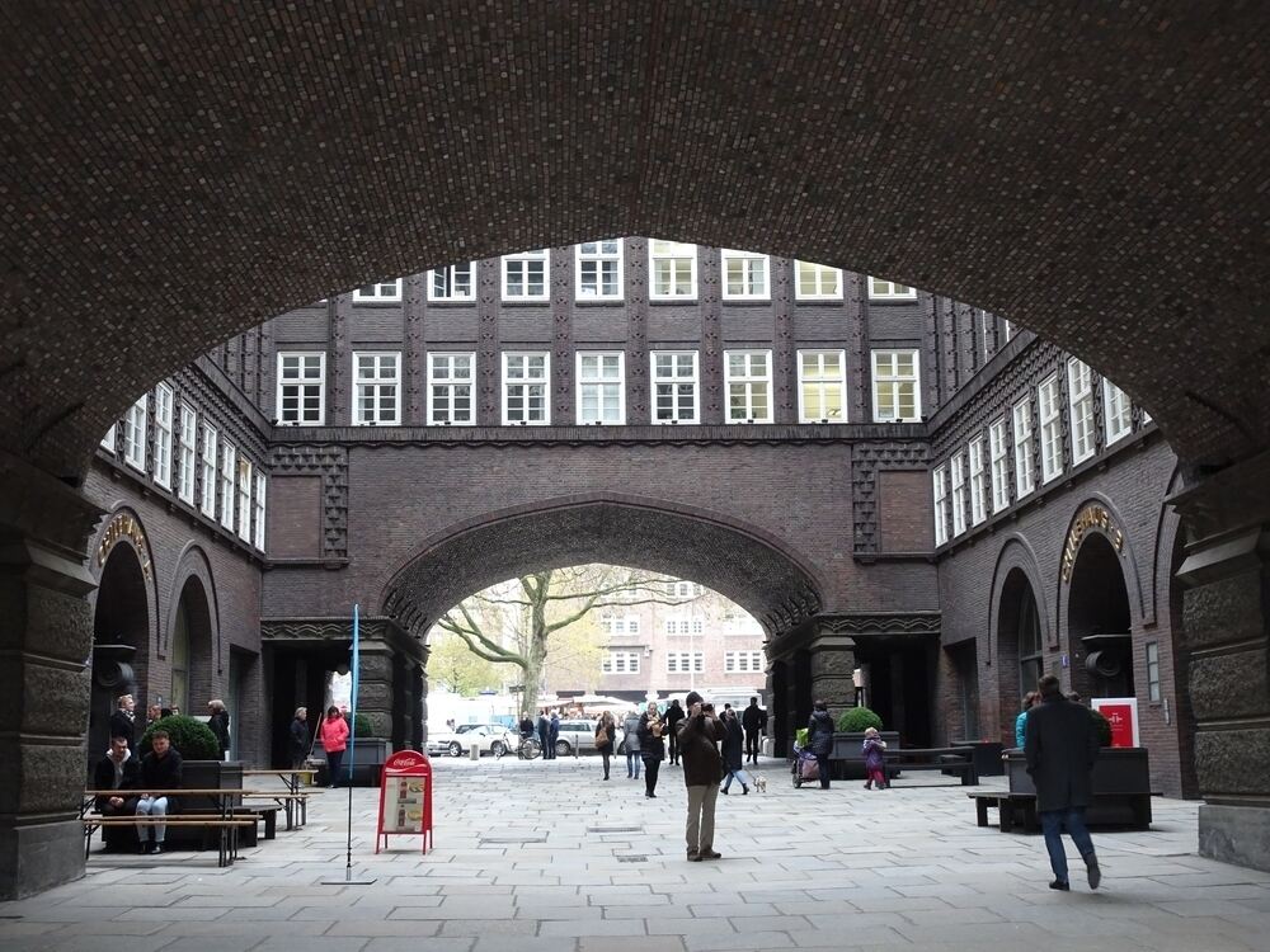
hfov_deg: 41.2
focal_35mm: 46
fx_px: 1688
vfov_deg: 31.5
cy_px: 476
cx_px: 635
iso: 320
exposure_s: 1/50
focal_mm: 7.87
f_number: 4.5
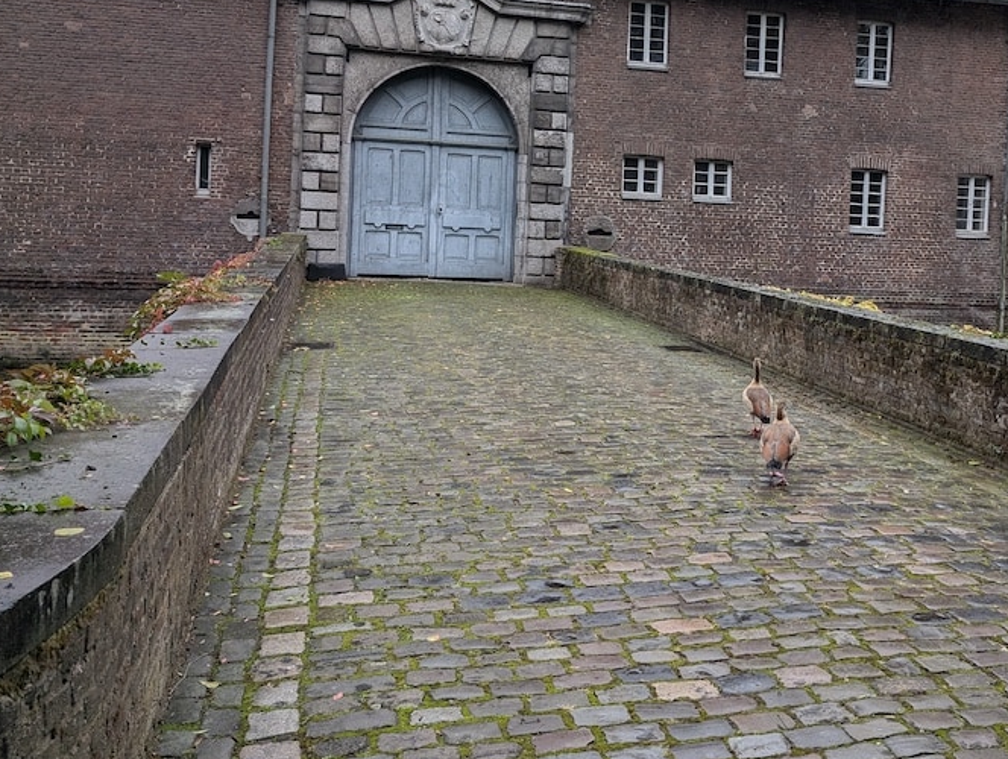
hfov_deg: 49.3
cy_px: 253
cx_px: 659
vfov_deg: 38.3
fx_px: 1079
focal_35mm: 37
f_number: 1.68
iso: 30
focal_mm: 6.9
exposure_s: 1/223
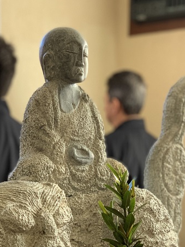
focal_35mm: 116
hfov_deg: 12.8
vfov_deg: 16.7
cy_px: 231
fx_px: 827
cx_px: 69
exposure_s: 1/122
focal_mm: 6
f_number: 2.4
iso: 80
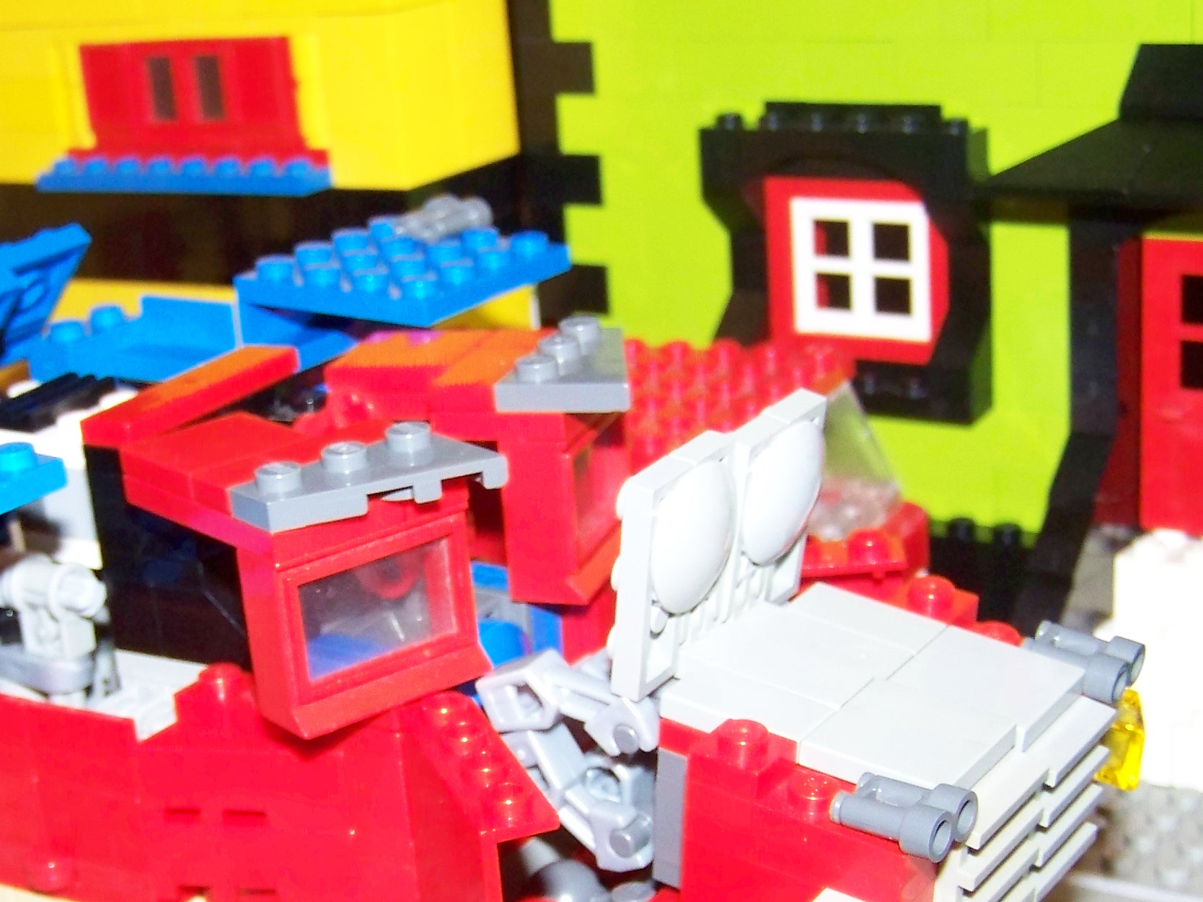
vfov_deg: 20.9
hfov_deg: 27.4
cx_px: 312
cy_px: 656
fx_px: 2433
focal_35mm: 70
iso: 200
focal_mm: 6.3
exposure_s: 1/30
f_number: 2.8
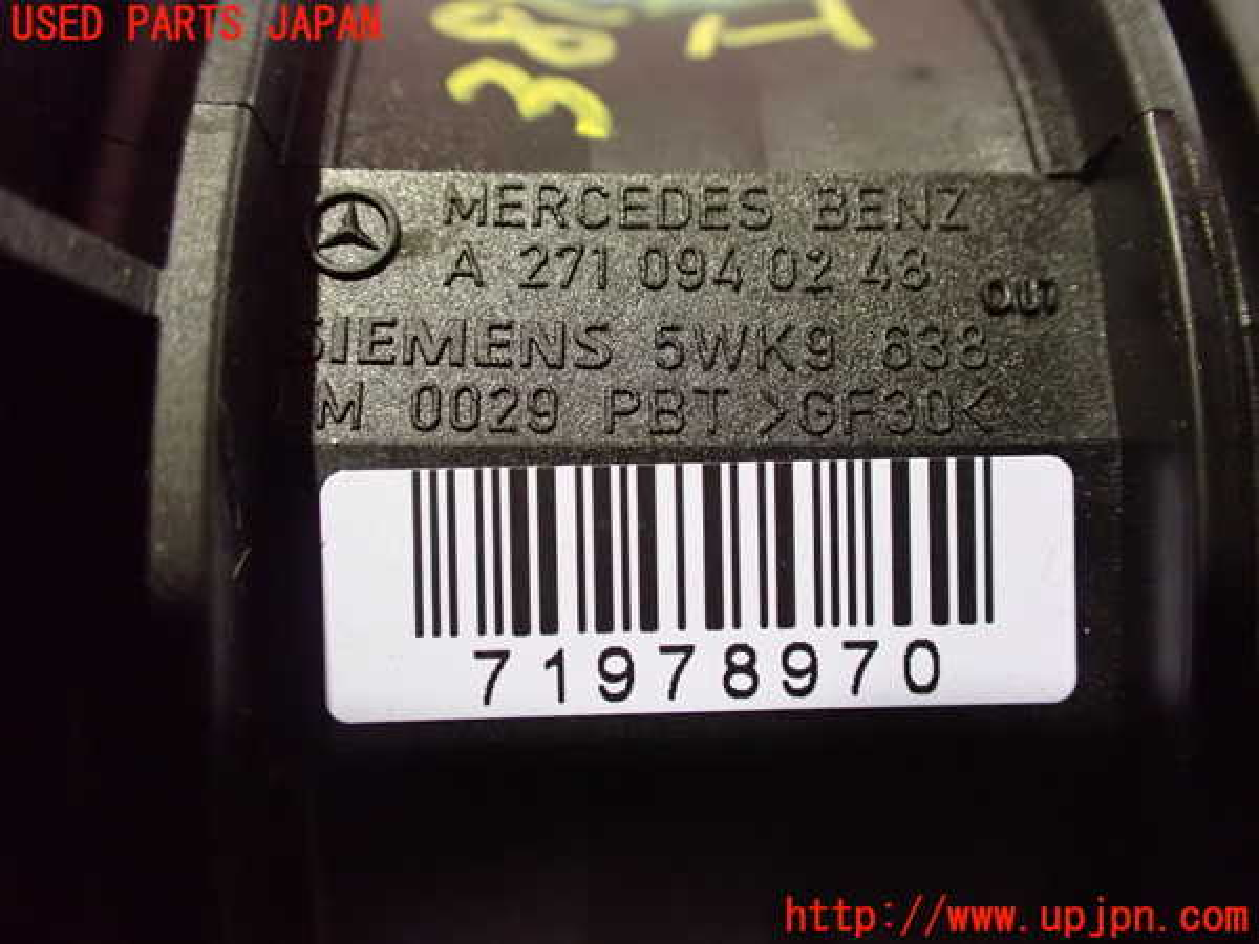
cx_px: 630
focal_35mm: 30
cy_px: 472
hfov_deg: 60.0
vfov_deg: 46.8
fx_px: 1091
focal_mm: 5.4
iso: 1600
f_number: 2.3
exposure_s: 1/30
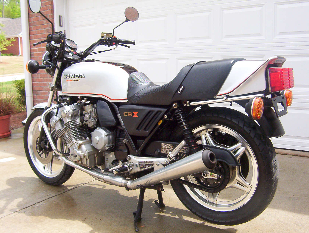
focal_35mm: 36
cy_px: 116
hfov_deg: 51.2
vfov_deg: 39.8
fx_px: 322
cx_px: 154
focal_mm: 5.54
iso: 100
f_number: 5.24
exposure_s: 1/287
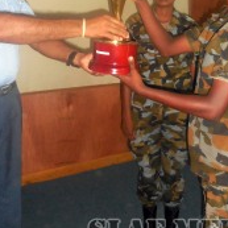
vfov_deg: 31.8
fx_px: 380
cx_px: 105
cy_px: 22
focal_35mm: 51
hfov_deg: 33.4
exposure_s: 1/25
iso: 560
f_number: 3.3
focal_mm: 4.5
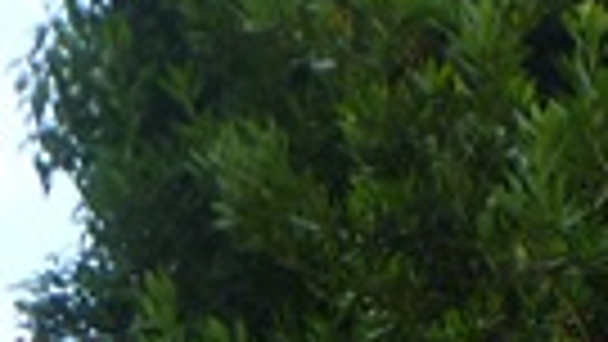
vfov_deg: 3.5
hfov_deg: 6.4
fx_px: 5208
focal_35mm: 323
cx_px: 1365
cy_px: 1562
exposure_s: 1/320
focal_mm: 6.9
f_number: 3.7
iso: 80
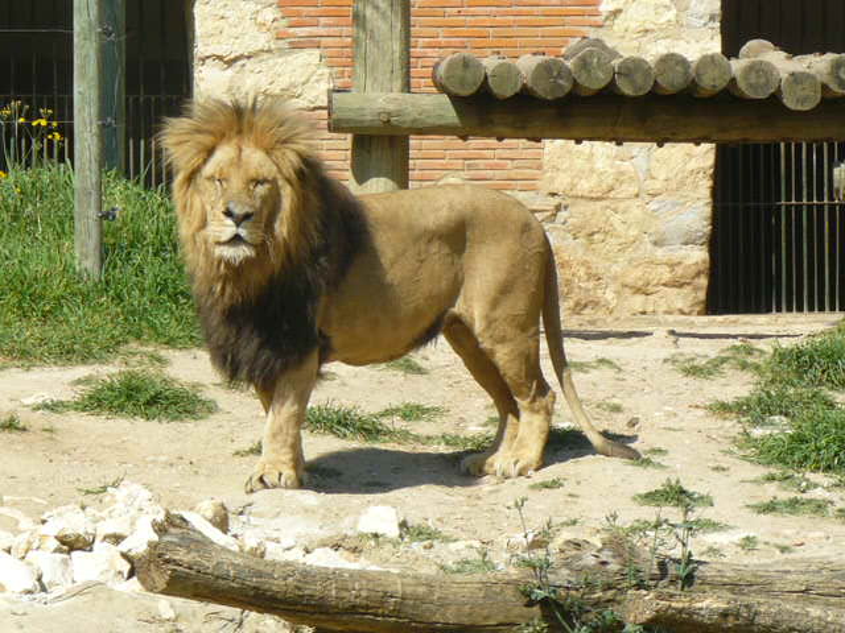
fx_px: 6420
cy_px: 316
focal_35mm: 263
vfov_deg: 5.7
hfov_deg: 7.5
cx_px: 422
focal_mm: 29.1
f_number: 5.6
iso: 100
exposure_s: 1/320
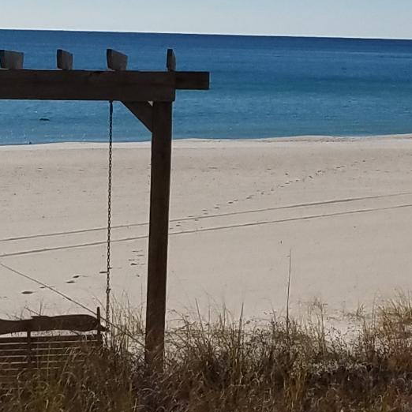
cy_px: -54
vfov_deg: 13.0
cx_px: 413
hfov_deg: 13.0
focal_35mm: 132
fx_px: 1777
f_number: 1.7
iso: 50
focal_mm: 4.2
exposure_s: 1/10720
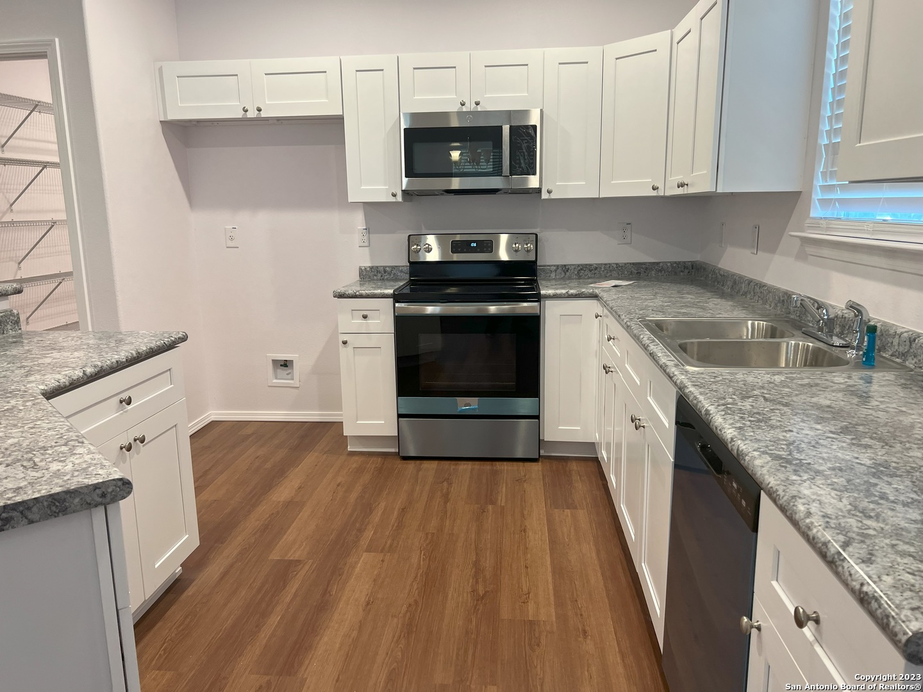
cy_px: 346
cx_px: 462
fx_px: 693
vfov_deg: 53.1
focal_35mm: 26
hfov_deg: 67.3
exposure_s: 1/120
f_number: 1.5
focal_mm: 5.7
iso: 100
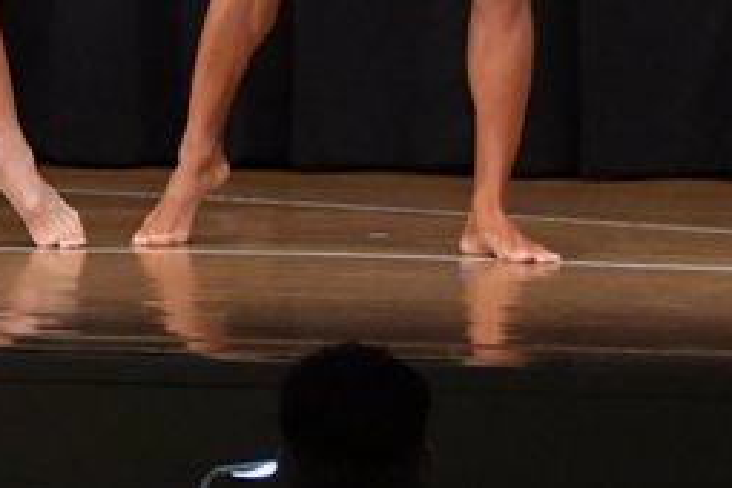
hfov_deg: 3.7
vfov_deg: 2.5
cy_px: -247
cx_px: -332
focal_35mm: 557
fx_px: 11325
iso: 6400
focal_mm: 122
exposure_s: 1/400
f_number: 5.6
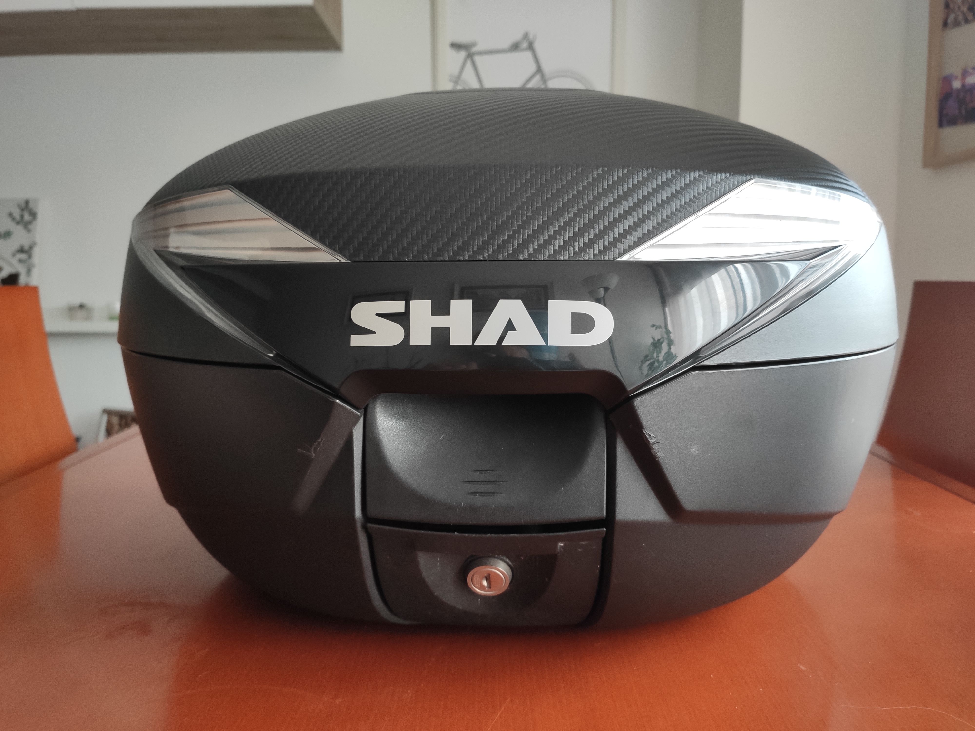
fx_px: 732
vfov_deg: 53.1
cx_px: 488
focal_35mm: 26
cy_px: 366
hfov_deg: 67.3
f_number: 1.75
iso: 594
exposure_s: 1/50
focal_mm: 4.77
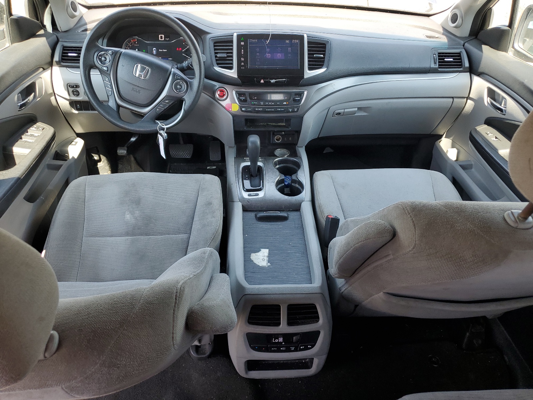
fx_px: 400
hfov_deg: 67.3
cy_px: 200
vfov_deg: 53.1
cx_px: 266
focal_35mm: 26
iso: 50
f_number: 1.5
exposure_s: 1/141
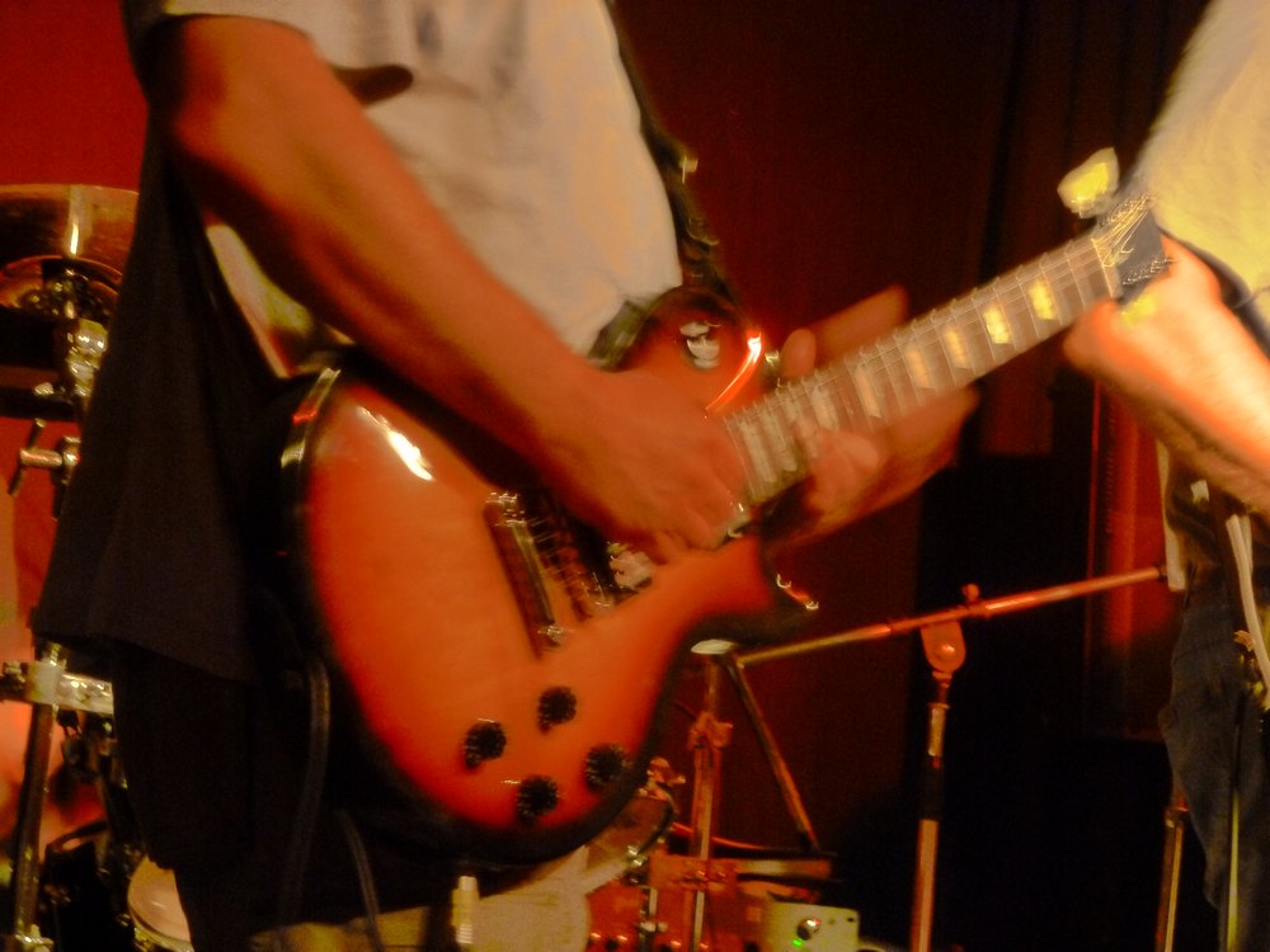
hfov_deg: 16.3
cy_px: 476
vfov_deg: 12.2
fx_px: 4439
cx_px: 635
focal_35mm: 121
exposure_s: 1/2.5
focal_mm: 21.7
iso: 400
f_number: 5.1
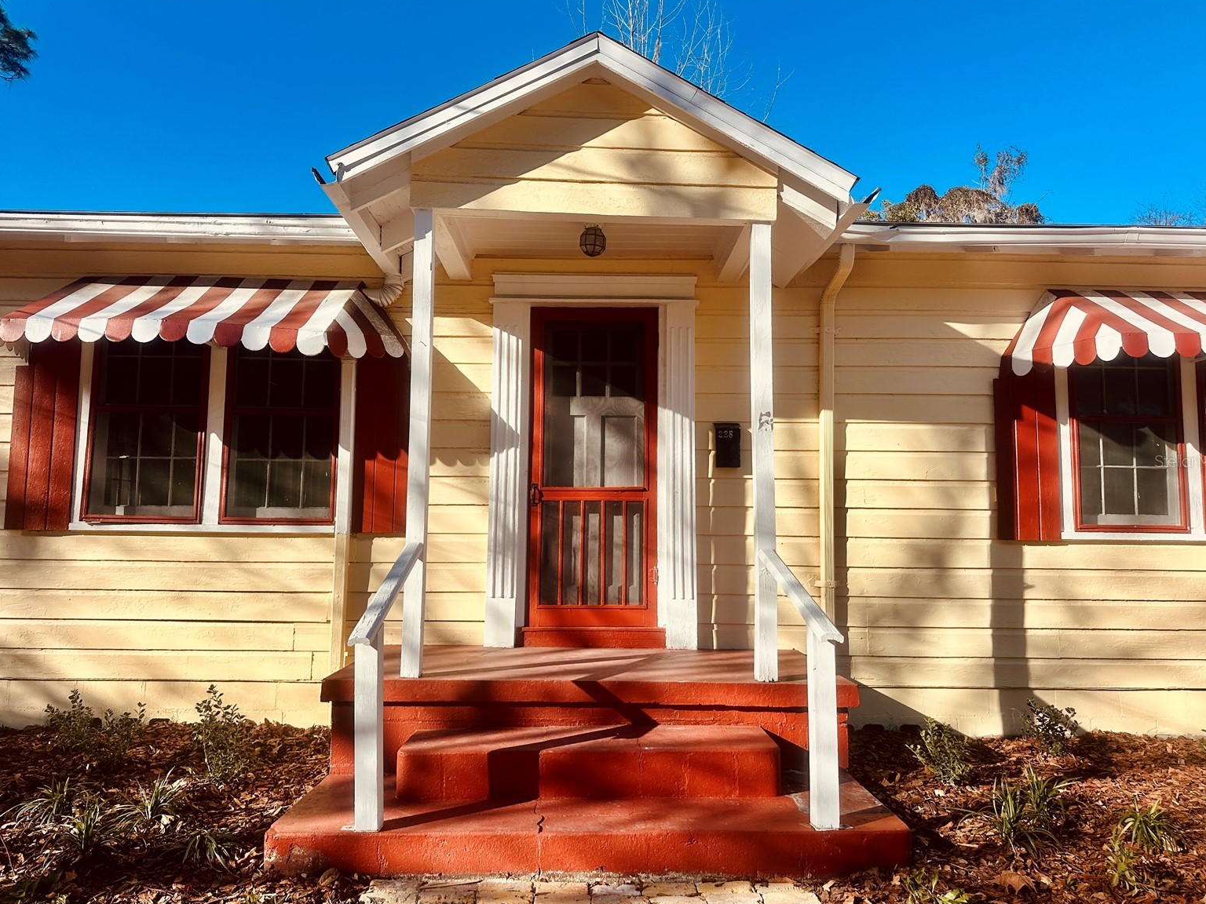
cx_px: 601
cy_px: 461
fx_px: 871
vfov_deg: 54.9
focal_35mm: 25
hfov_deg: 69.4
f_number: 1.78
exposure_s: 1/3058
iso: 80
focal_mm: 6.86
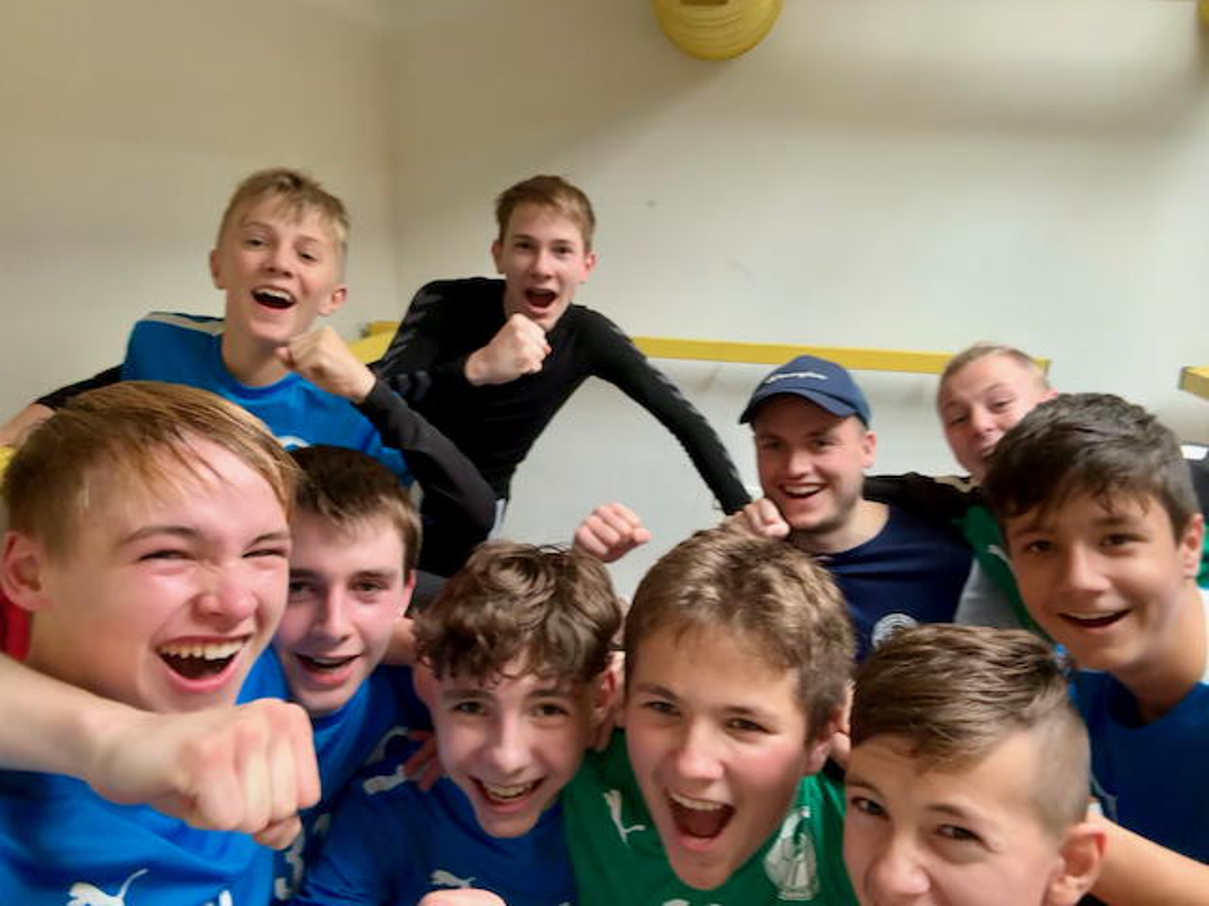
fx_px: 803
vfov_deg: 58.9
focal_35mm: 23
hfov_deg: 73.9
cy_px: 453
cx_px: 604
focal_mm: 2.69
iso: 320
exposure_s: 1/33
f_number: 1.9
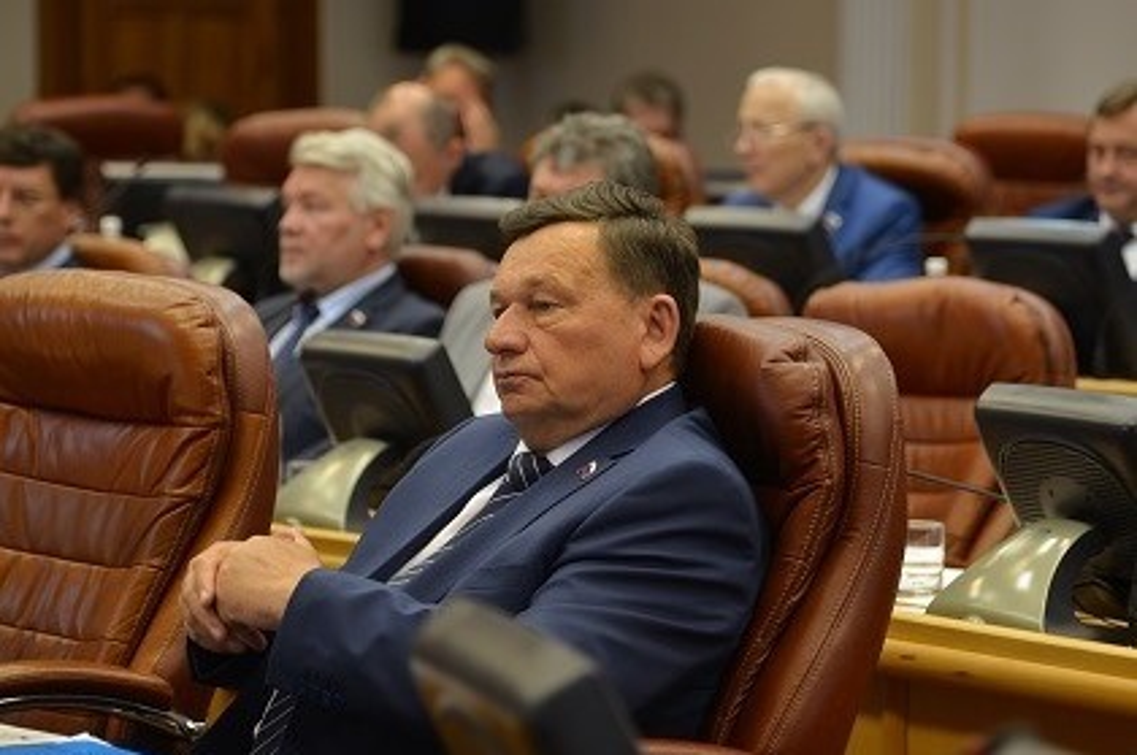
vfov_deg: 13.0
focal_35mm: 105
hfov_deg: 19.5
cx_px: 568
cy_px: 378
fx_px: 3312
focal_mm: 105
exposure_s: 1/60
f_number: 4
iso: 500
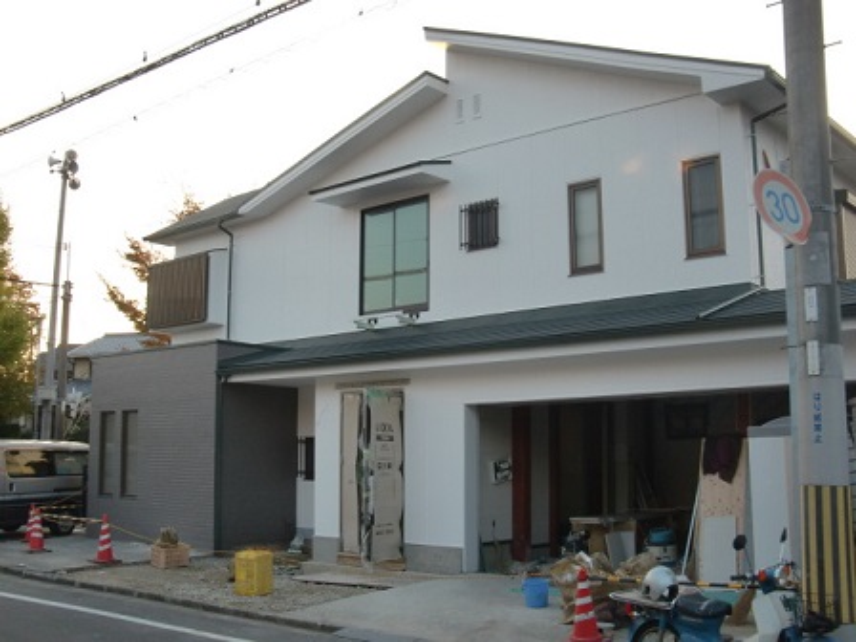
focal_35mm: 38
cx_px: 428
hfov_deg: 49.0
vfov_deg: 37.7
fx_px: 940
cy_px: 321
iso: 64
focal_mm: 6.66
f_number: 3.9
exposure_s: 1/100
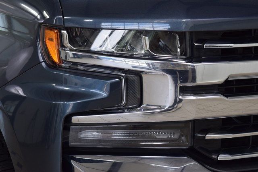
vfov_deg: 13.0
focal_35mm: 105
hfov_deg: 19.5
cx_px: 129
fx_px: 753
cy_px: 86
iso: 800
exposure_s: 1/30
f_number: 7.1
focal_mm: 70
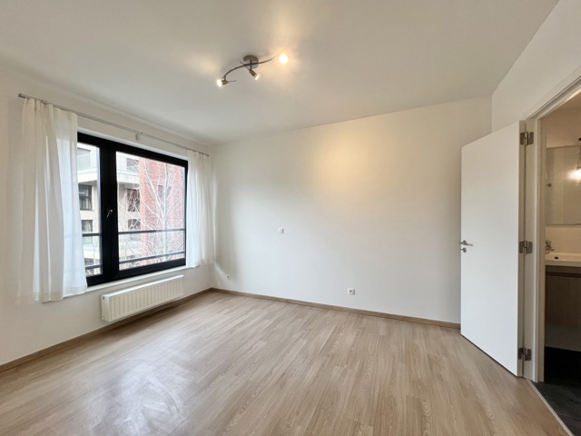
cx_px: 290
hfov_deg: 106.2
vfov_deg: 89.9
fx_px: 218
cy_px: 218
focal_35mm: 13
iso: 100
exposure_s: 1/100
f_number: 1.8
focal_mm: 1.57
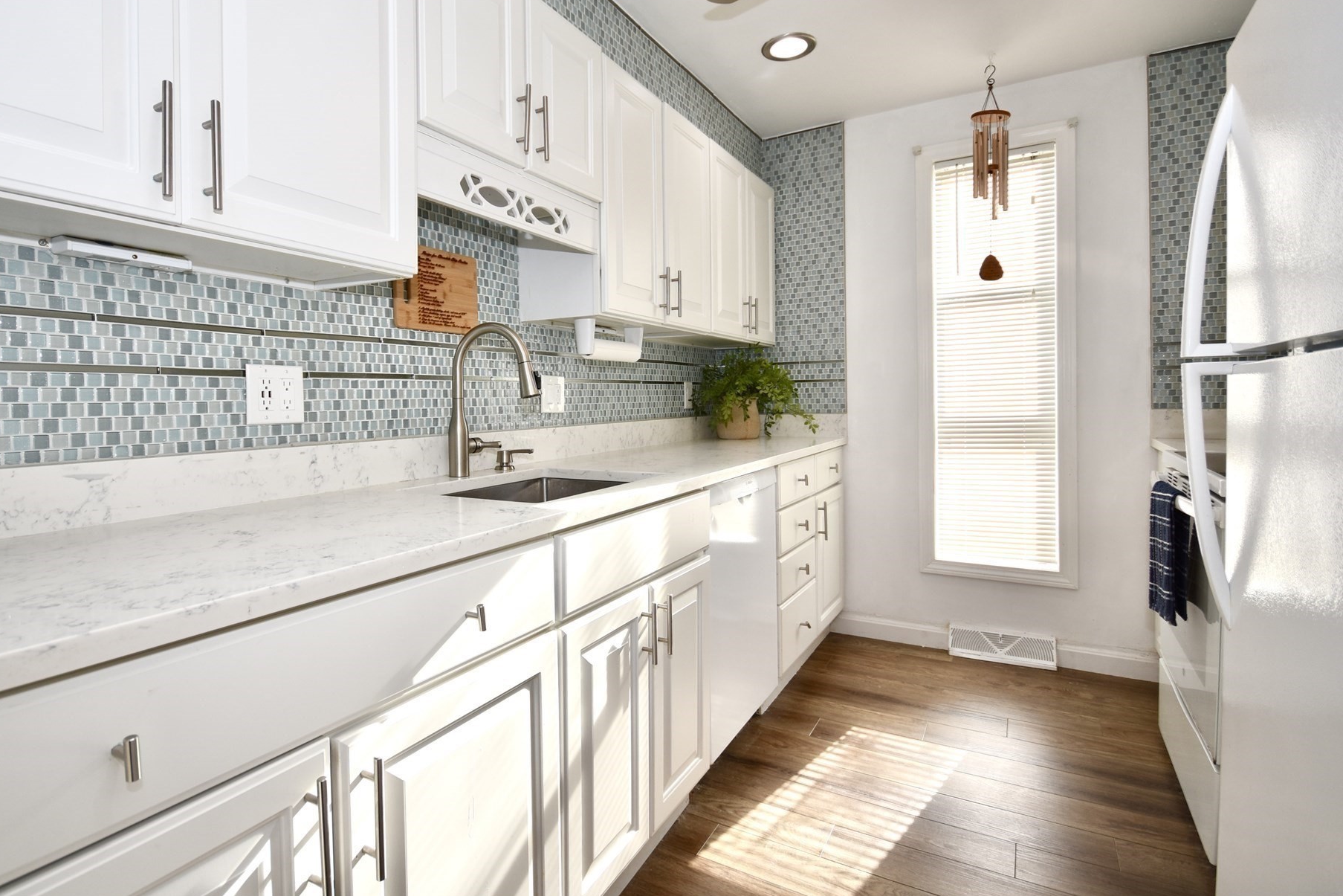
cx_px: 622
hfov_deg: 93.1
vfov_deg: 70.3
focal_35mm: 17
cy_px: 413
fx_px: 634
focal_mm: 10
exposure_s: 1/125
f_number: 5.6
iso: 180
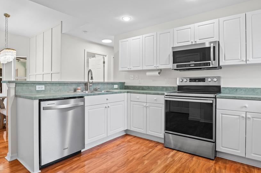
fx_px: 145
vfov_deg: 61.8
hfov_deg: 83.9
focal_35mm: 20
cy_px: 81
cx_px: 138
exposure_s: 1/5
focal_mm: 16
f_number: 10
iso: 800
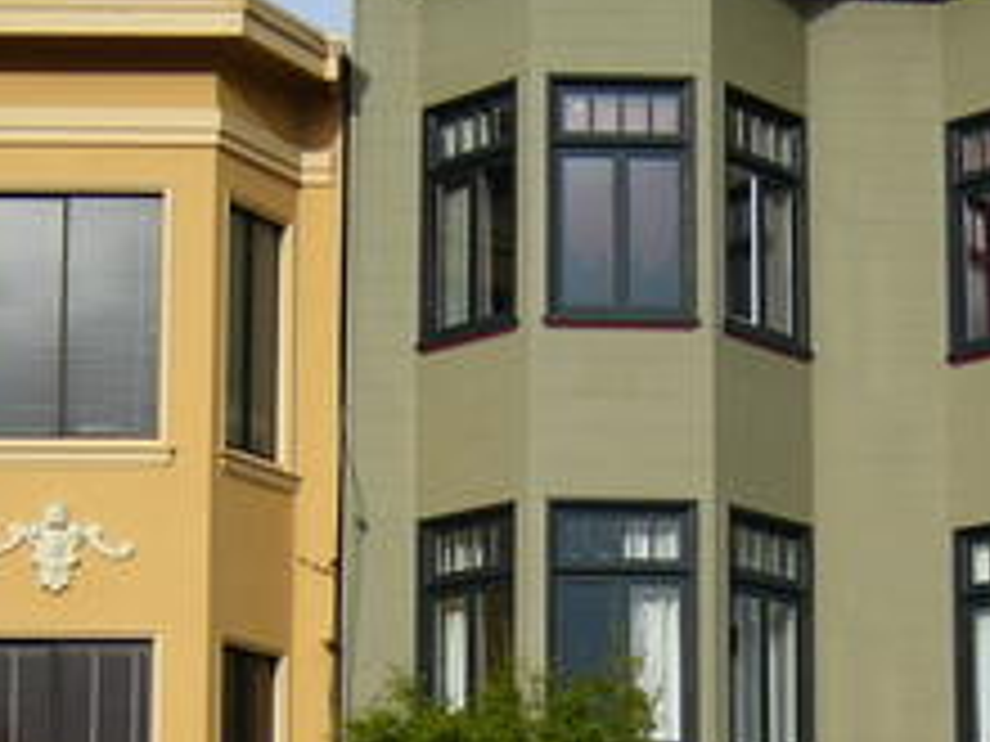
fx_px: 2917
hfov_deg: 19.2
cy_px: 764
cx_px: 572
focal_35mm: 102
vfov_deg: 14.3
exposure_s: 1/640
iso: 50
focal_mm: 5.8
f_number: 2.8
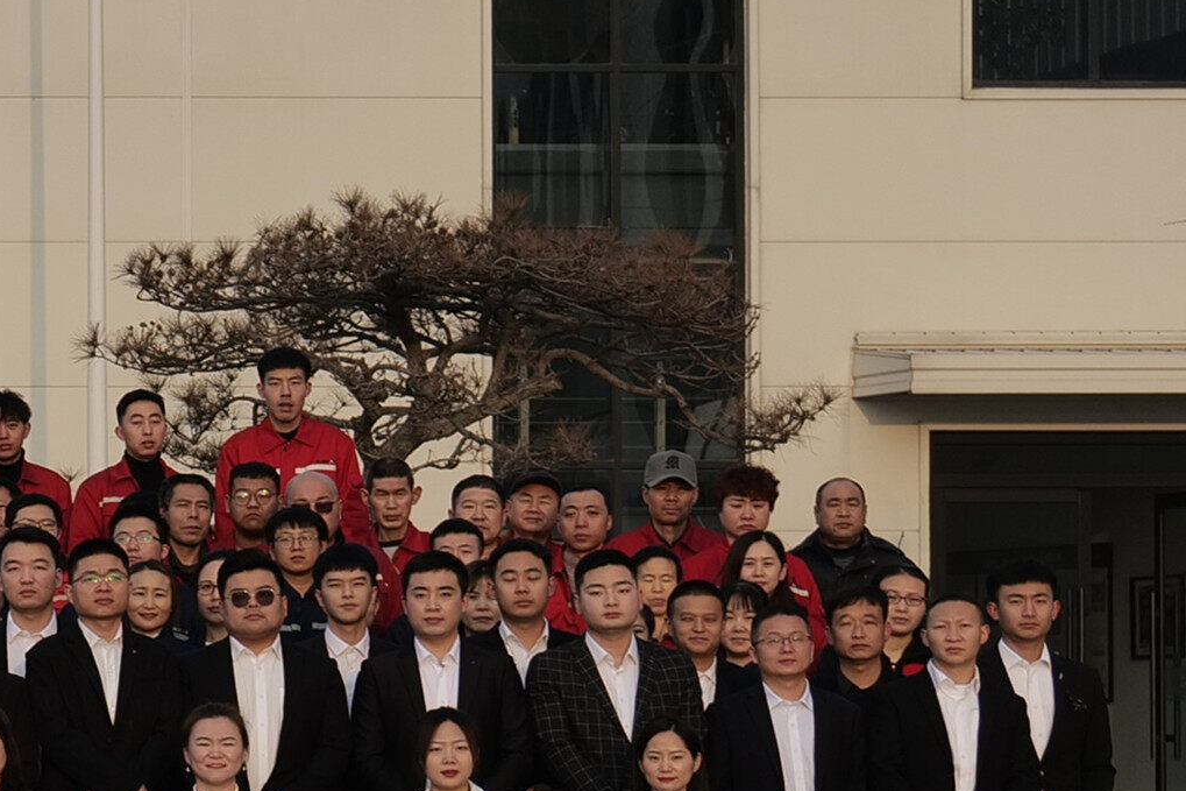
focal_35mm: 159
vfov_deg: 8.6
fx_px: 5237
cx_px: -1242
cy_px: 652
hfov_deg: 11.5
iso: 160
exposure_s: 1/320
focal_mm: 36
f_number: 5.6
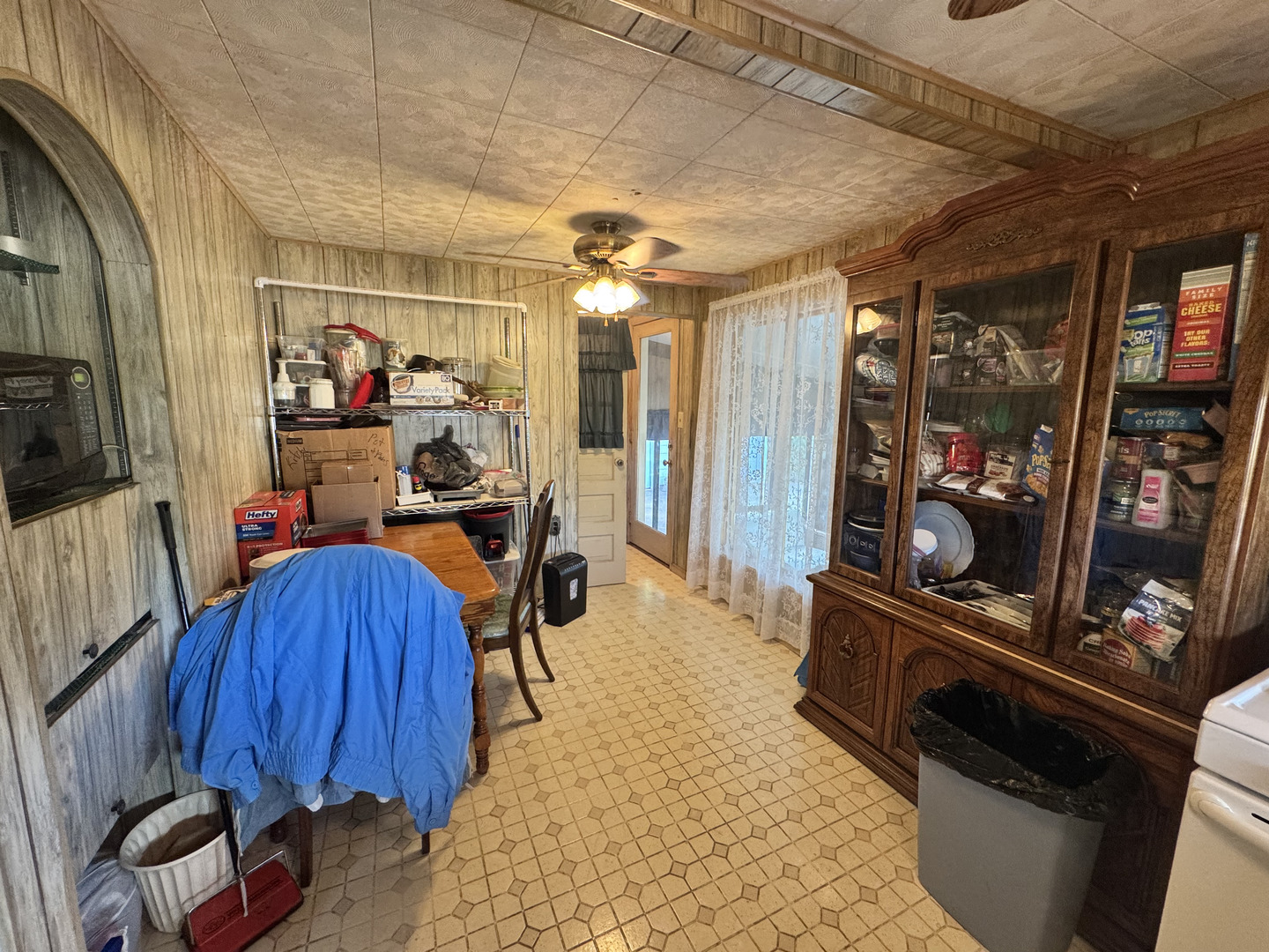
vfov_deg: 85.7
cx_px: 634
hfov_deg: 102.1
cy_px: 476
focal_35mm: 14
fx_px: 513
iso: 250
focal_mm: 2.22
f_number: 2.2
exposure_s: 1/60
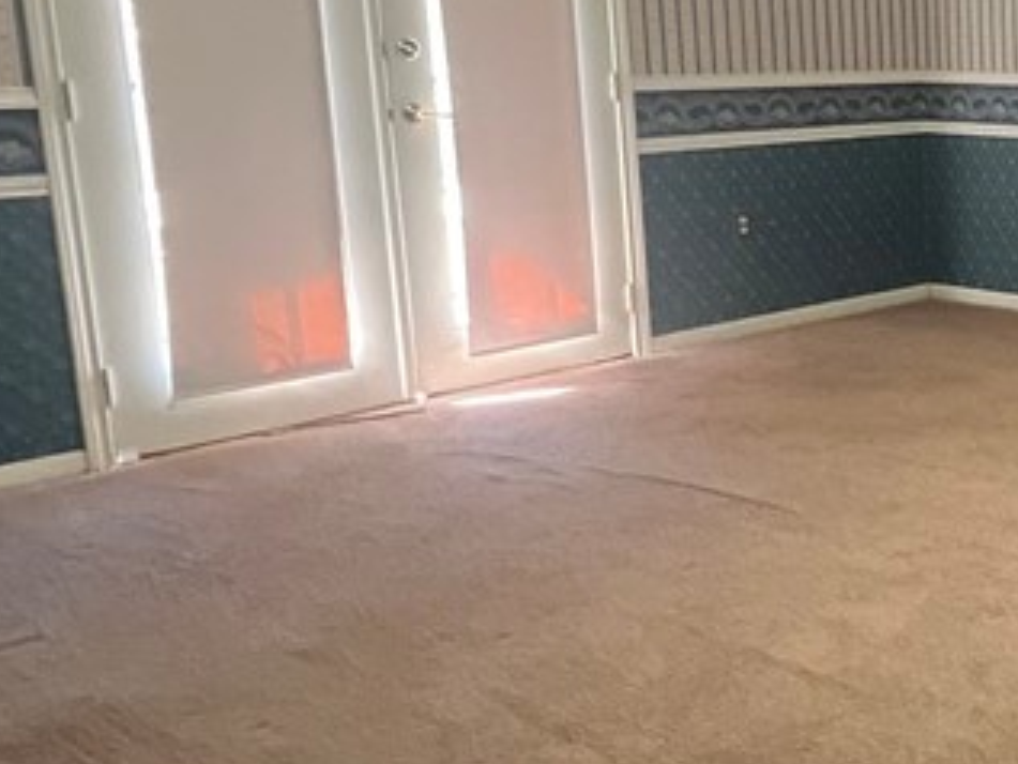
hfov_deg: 31.7
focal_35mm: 42
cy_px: 241
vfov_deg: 34.0
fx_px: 1236
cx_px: 1387
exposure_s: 1/60
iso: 500
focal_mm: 1.57
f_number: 1.8
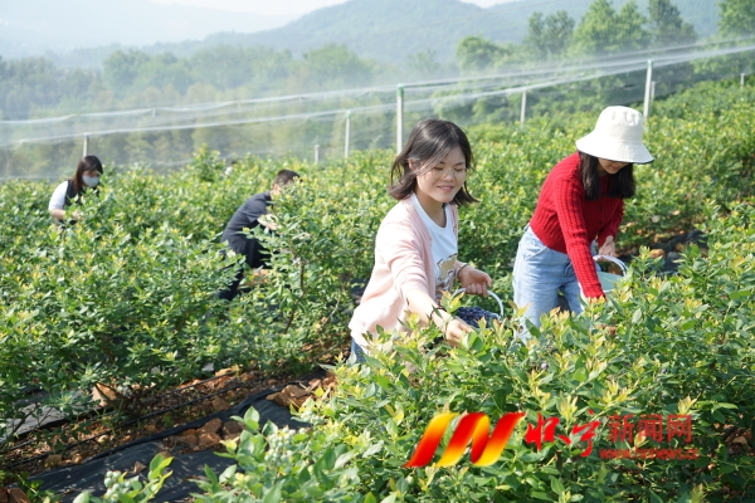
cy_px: 252
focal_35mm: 47
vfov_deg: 28.6
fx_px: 986
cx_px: 378
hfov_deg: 41.9
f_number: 4.5
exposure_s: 1/250
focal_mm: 47
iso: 100
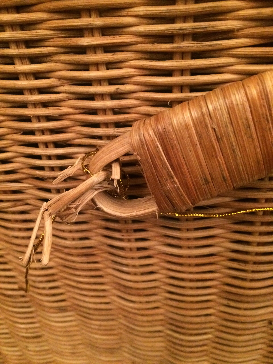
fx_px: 305
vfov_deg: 61.7
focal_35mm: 29
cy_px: 182
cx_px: 136
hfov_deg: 48.2
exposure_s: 1/17
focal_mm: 4.15
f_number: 2.2
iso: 500
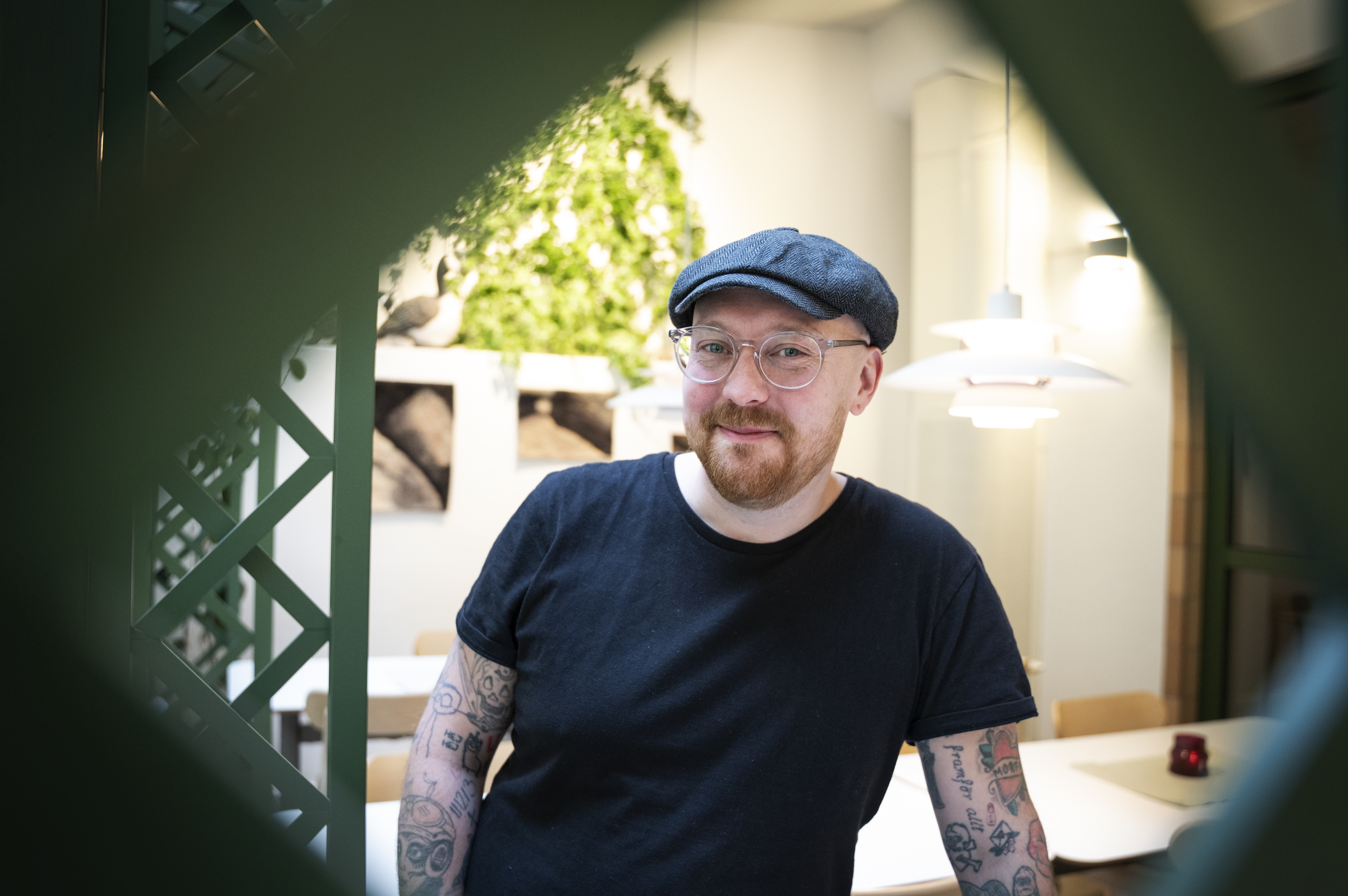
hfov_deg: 61.1
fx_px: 1141
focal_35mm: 30
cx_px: 674
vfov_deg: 42.9
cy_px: 448
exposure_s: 1/100
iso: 3200
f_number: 2.8
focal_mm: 30.5
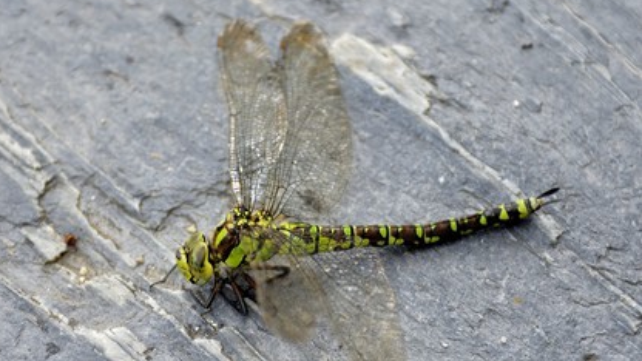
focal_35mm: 111
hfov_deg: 19.3
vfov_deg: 10.9
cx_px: 319
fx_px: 1890
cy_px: 208
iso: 100
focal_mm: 70
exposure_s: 1/160
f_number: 4
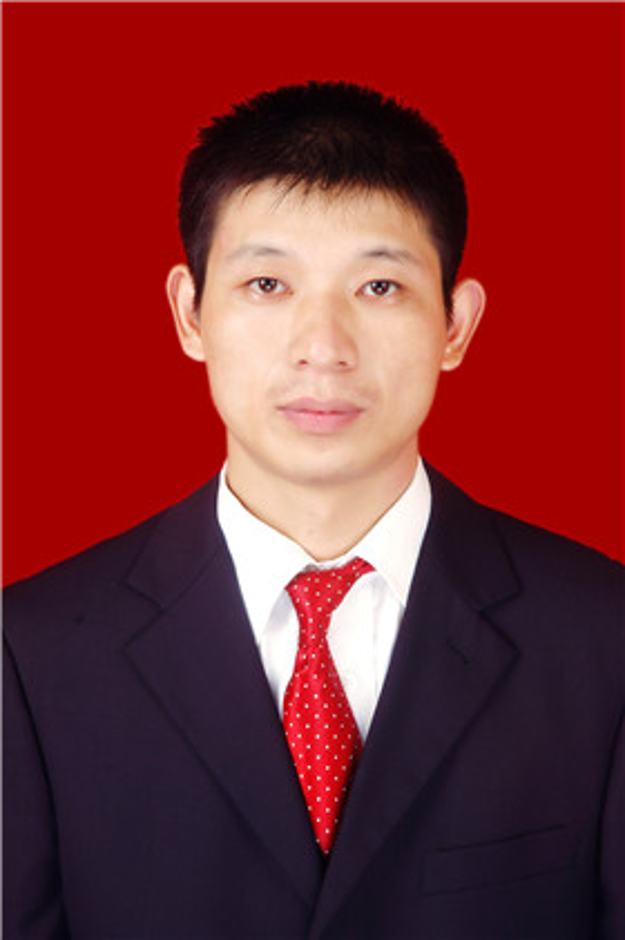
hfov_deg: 13.0
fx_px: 2739
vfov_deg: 19.5
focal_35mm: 105
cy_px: 470
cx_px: 312
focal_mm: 70
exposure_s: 1/125
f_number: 11
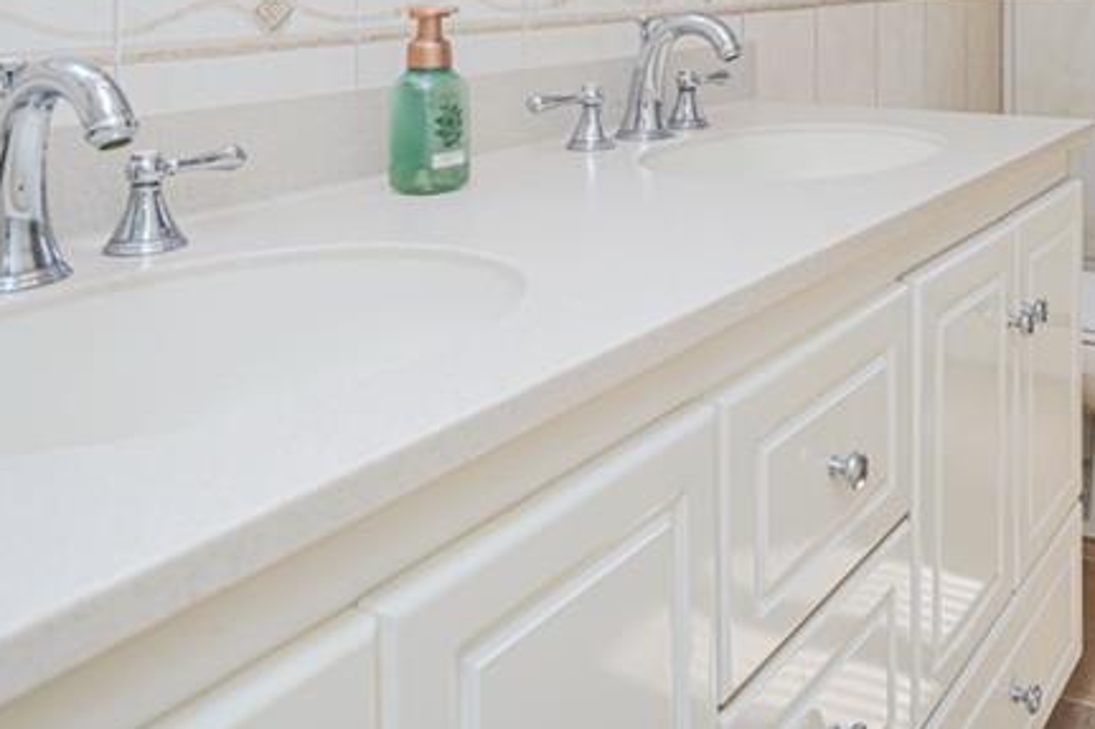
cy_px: -61
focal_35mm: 38
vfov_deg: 31.3
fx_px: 1155
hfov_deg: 48.4
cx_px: 846
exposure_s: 1/40
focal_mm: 16
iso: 50
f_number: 4.5
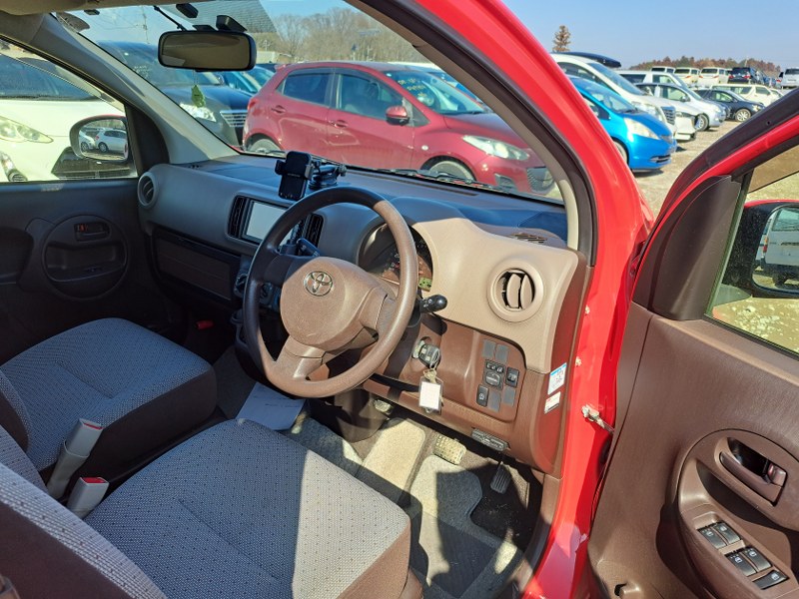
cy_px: 300
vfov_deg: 56.8
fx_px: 554
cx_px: 400
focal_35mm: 24
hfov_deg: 71.6
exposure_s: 1/489
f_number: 1.8
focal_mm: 5.23
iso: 50
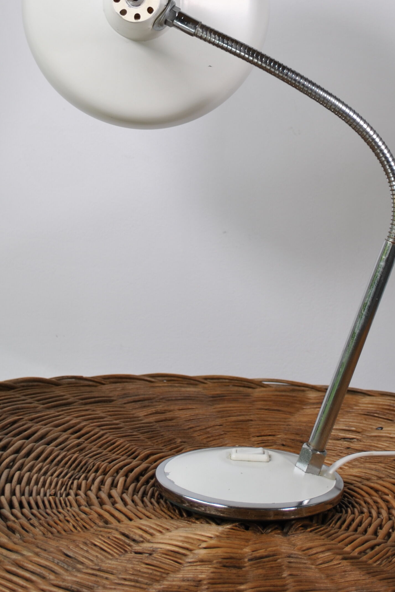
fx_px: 1562
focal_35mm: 95
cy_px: 82
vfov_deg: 21.1
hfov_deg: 14.4
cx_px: 226
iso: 100
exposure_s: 1/80
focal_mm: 35
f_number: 5
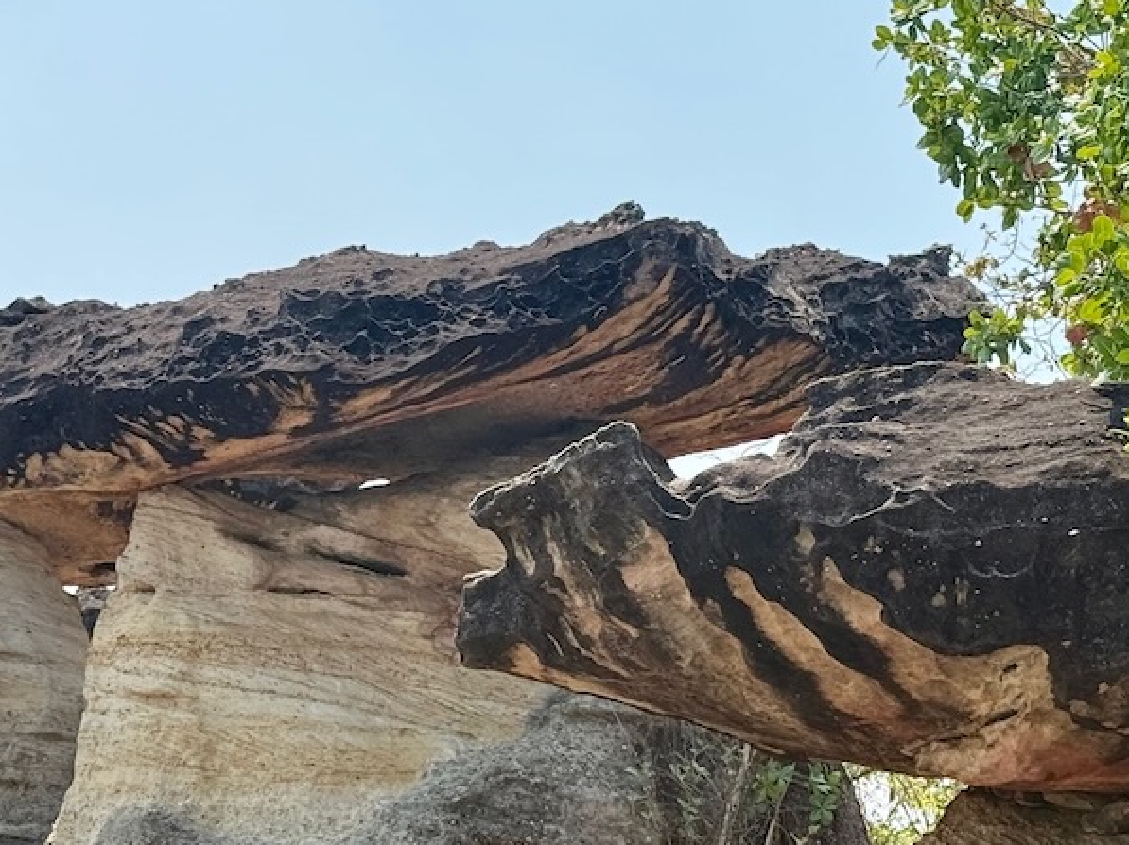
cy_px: 380
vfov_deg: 14.3
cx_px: 441
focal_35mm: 103
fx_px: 3357
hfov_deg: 19.1
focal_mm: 6.76
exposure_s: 1/2577
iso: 100
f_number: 1.78
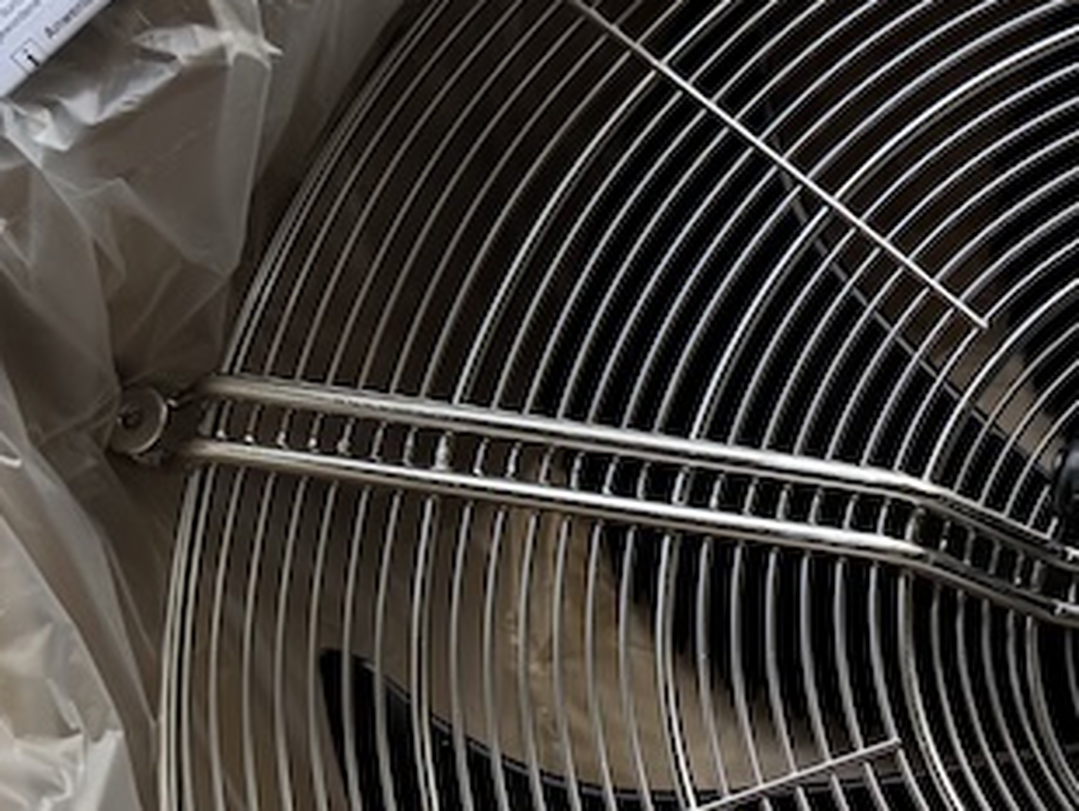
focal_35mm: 67
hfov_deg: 26.8
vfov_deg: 21.5
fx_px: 2090
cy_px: 724
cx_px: 1159
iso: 125
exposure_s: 1/121
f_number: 1.78
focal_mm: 6.76
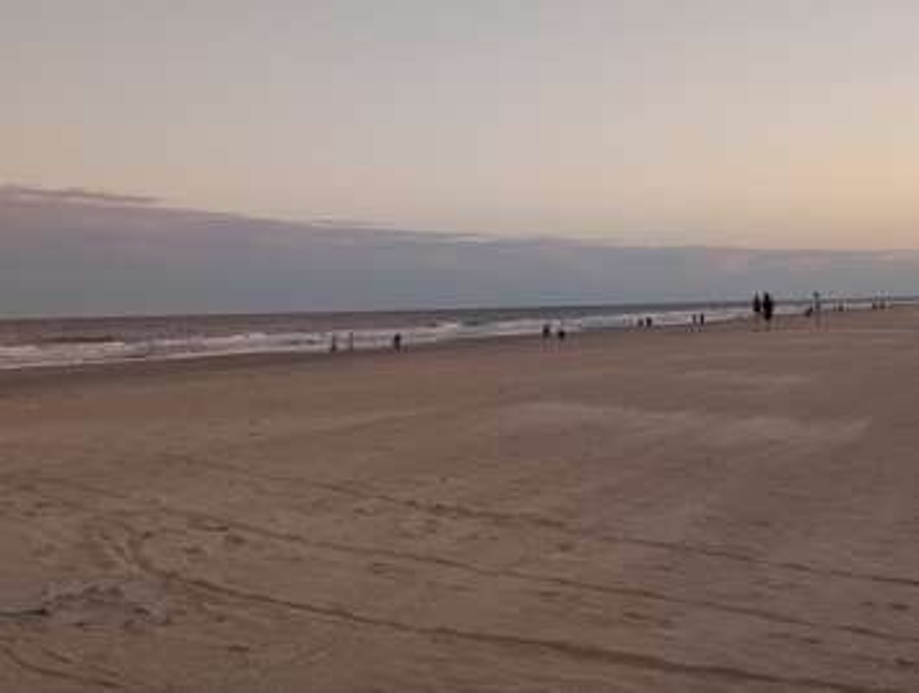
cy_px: 346
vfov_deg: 29.8
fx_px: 1304
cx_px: 460
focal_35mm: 49
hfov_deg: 38.8
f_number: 1.68
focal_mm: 6.9
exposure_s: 1/156
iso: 56
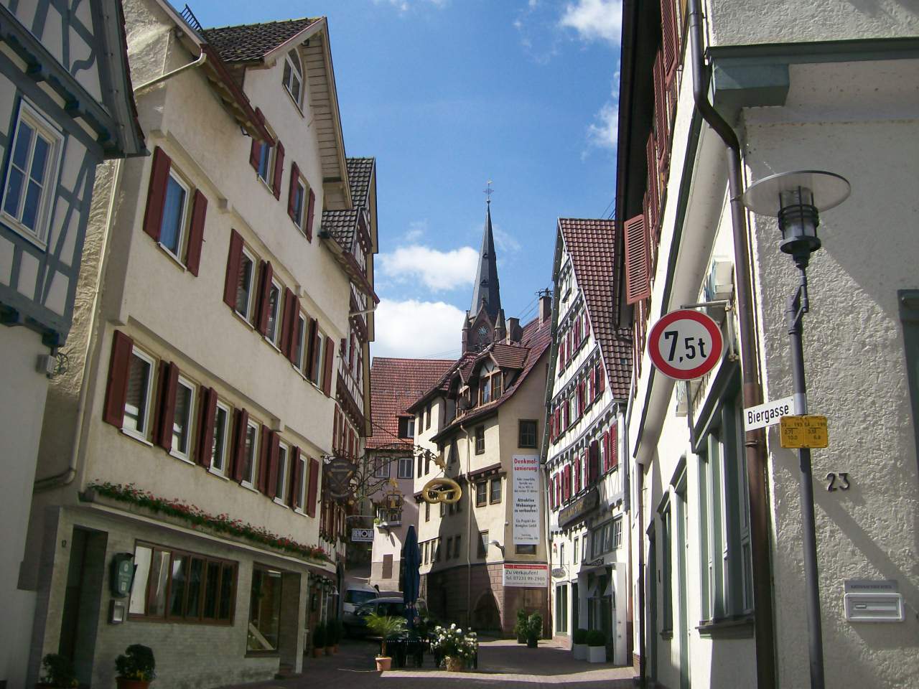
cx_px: 460
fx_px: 929
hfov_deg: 52.6
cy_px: 344
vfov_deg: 40.7
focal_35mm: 35
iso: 80
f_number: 7.2
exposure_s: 1/254
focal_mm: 5.8
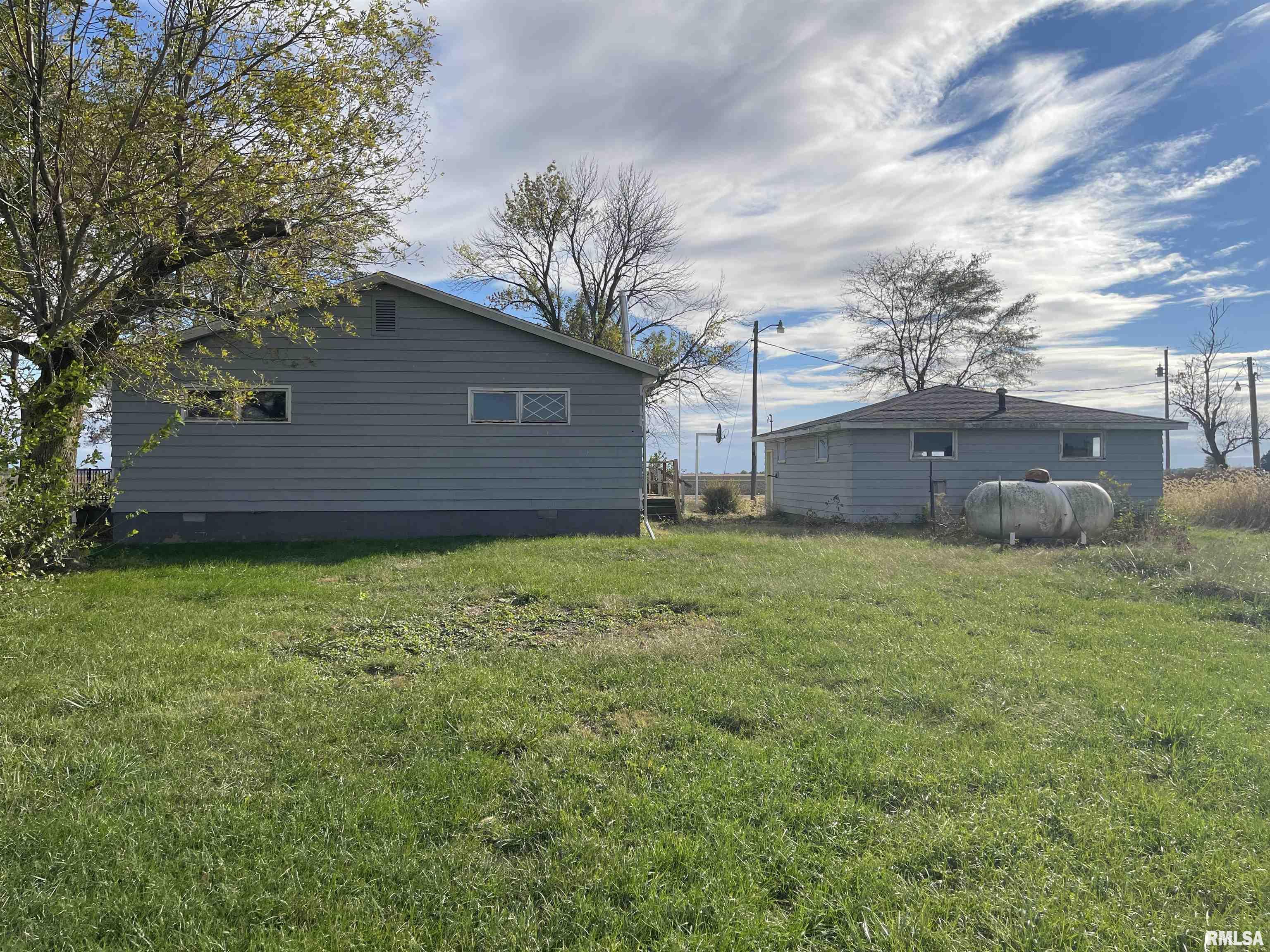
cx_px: 635
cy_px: 476
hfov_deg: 69.4
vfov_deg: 54.9
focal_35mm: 25
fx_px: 917
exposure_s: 1/7407
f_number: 1.6
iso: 32
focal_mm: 5.1
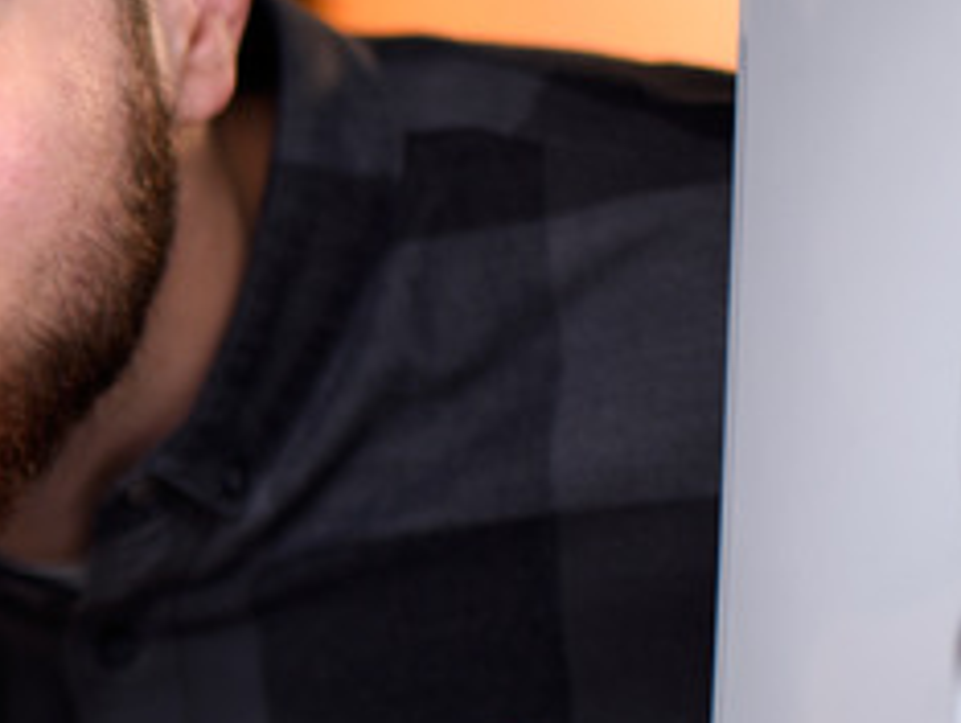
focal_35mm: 112
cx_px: -542
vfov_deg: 13.2
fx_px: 3113
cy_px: 530
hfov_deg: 15.9
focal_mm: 35
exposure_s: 1/200
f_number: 1.8
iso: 100
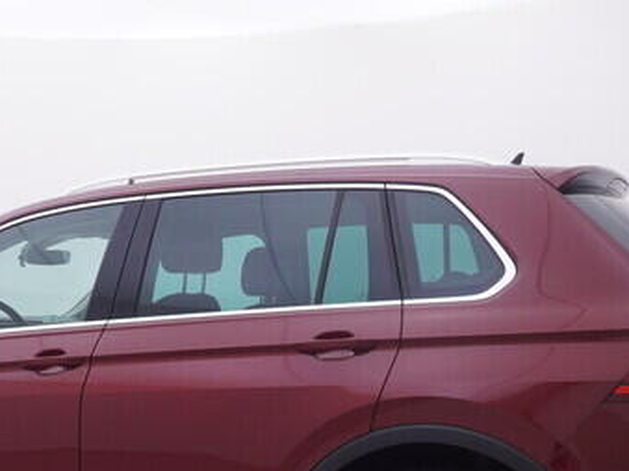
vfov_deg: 21.8
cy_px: 441
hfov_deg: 29.0
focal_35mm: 65
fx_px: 1189
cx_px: 132
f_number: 5
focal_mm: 15
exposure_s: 1/80
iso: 200
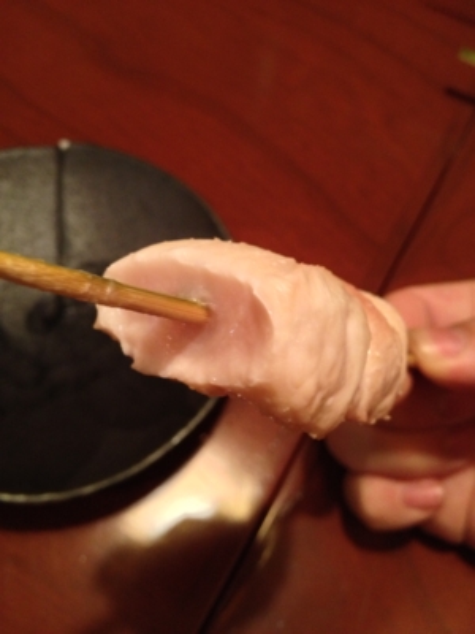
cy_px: 317
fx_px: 640
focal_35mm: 35
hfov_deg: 40.7
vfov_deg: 52.6
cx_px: 238
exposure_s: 1/17
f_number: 2.4
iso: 400
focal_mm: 4.28
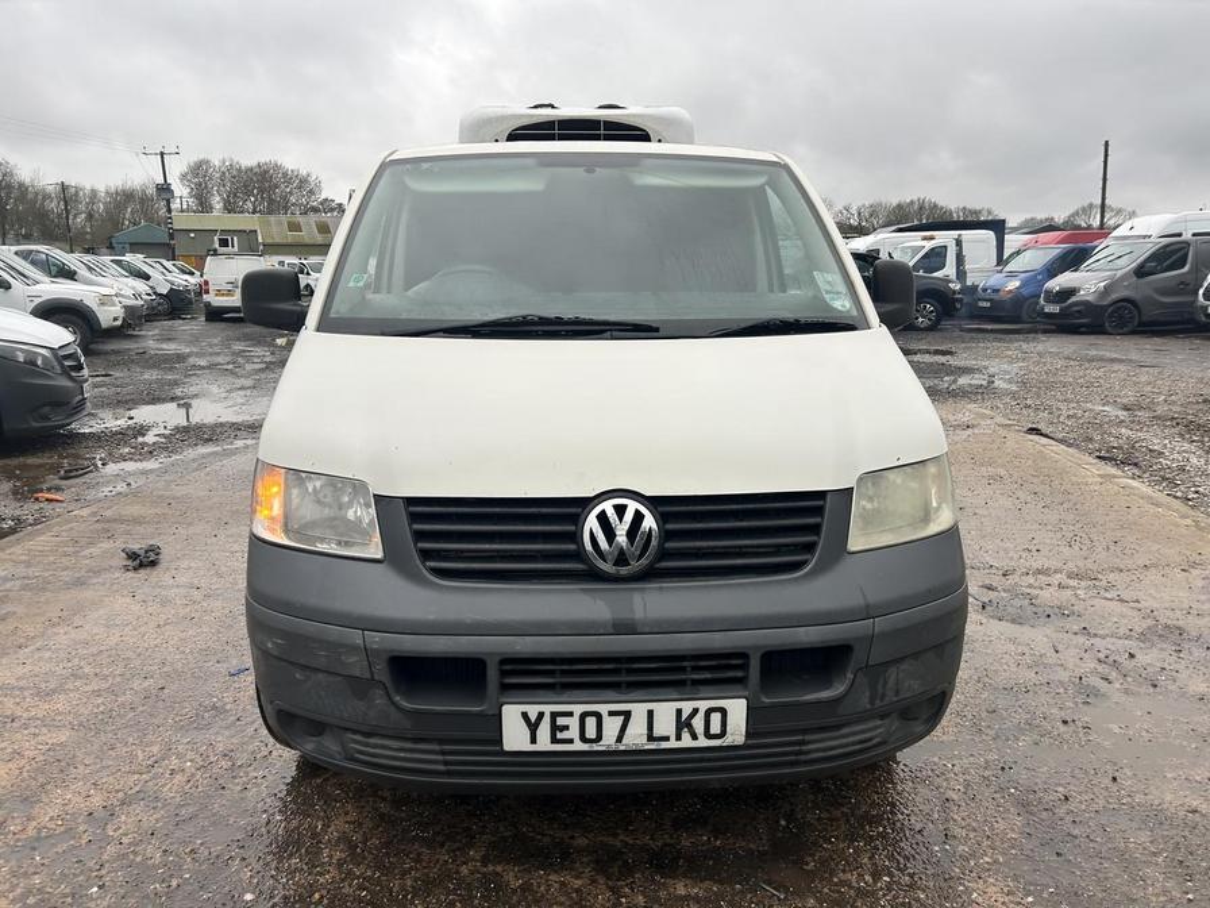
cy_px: 454
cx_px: 605
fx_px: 909
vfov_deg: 53.1
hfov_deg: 67.3
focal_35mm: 26
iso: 50
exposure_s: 1/621
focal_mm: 5.7
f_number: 1.5
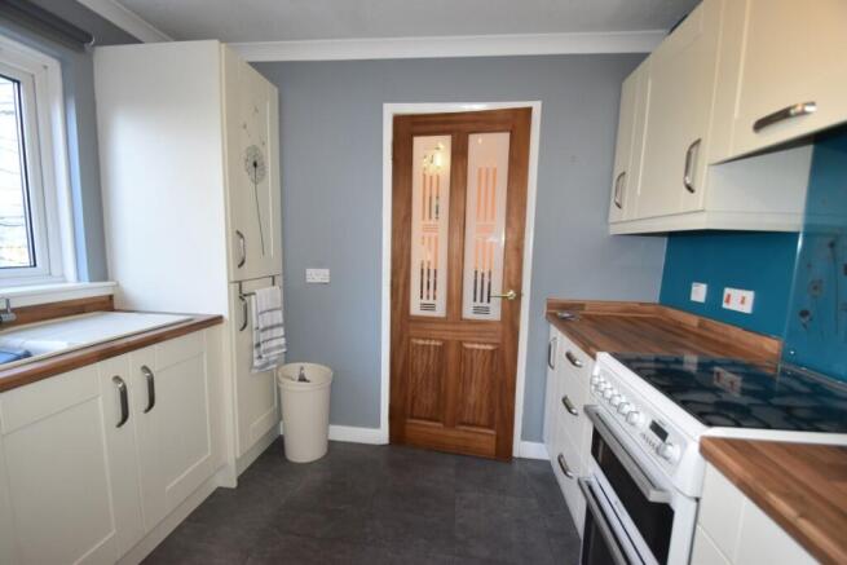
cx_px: 424
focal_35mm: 15
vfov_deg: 77.4
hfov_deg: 100.4
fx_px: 353
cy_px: 282
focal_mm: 10
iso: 1000
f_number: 5
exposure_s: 1/60
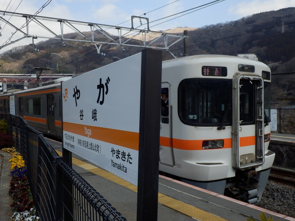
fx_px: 315
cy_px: 110
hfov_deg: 50.1
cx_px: 148
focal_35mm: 37
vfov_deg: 38.7
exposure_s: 1/640
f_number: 3.9
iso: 80
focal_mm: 6.6
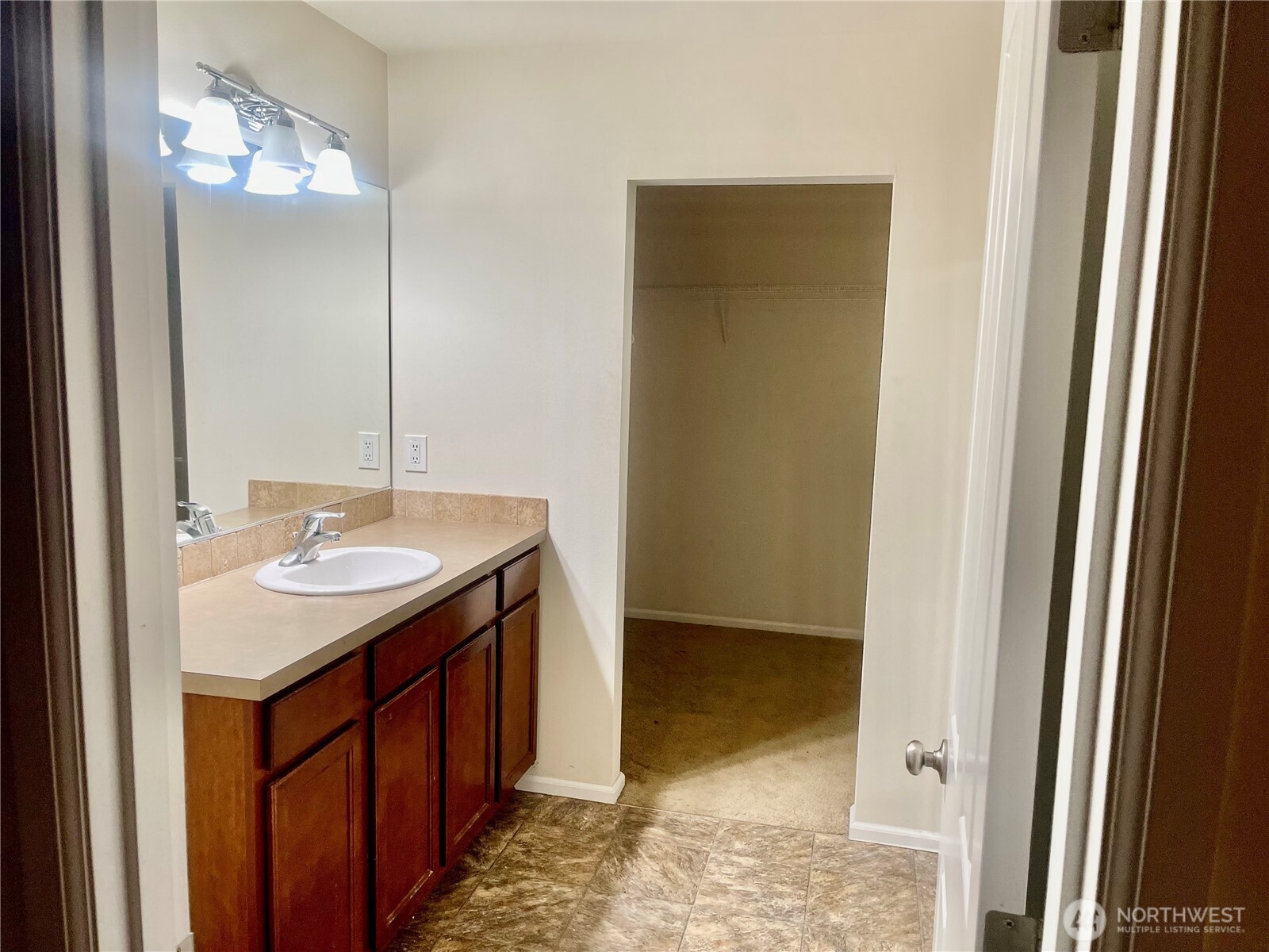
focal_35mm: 25
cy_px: 476
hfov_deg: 69.4
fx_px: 916
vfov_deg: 54.9
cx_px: 634
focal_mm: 5.1
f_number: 1.6
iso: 125
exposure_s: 1/120
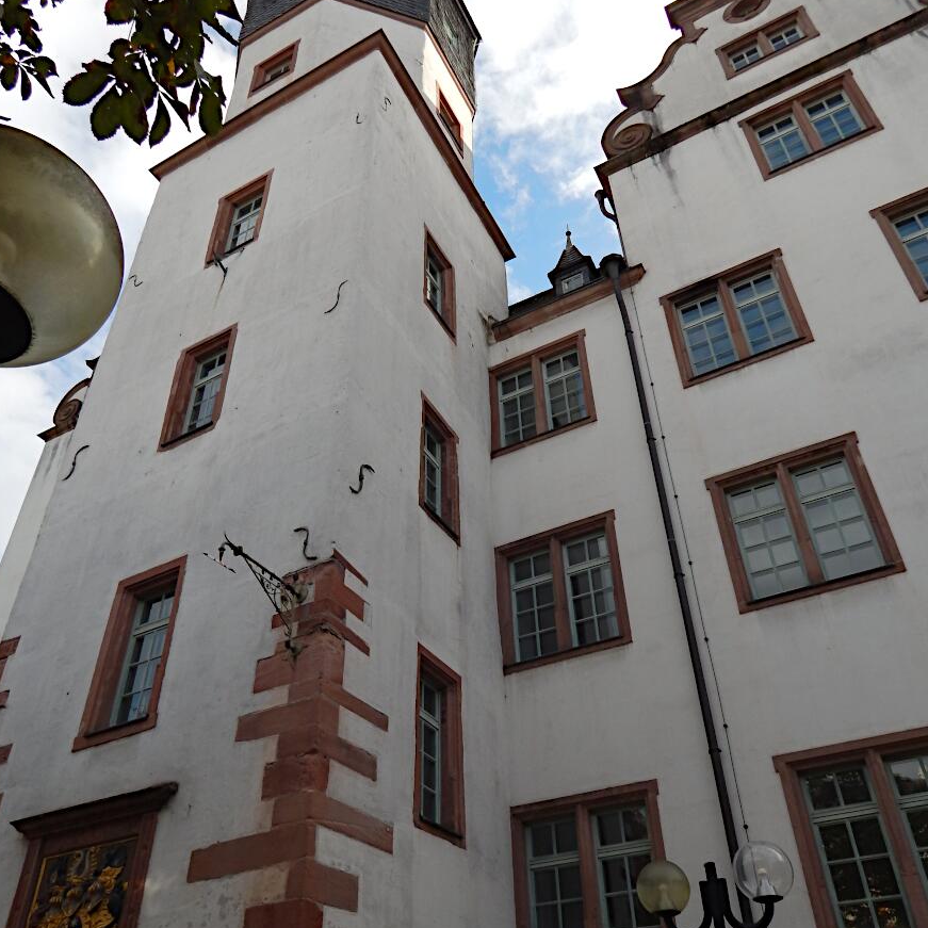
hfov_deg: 57.3
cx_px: 470
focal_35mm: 28
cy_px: 507
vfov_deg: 57.2
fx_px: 849
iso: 125
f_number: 3
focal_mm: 4
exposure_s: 1/1000
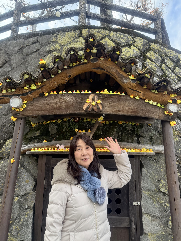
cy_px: 120
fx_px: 167
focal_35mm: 24
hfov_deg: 56.8
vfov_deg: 71.6
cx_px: 90
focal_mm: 6.76
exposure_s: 1/660
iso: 100
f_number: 1.78
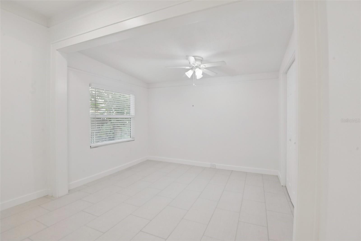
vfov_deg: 73.7
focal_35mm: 16
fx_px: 160
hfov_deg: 96.7
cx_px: 180
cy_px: 120
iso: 400
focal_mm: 16
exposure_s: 1/40
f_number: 8
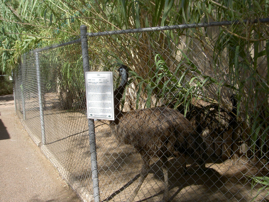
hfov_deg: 47.9
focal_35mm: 39
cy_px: 101
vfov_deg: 36.8
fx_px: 303
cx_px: 134
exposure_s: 1/320
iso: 50
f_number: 4.7
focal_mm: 8
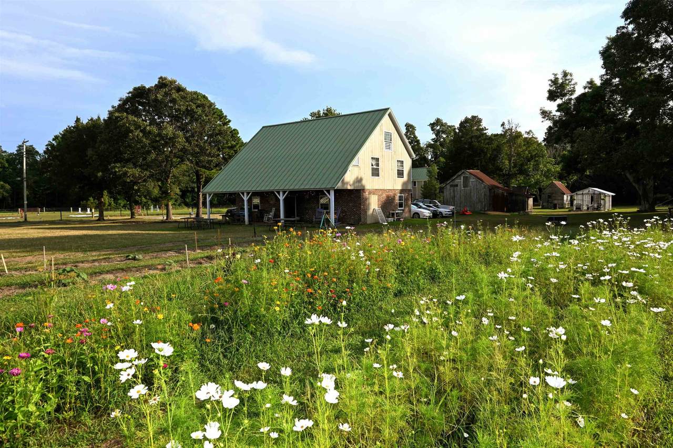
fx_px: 449
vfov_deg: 53.1
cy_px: 224
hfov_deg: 73.8
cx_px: 336
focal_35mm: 24
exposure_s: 1/200
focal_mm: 16
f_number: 8
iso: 100
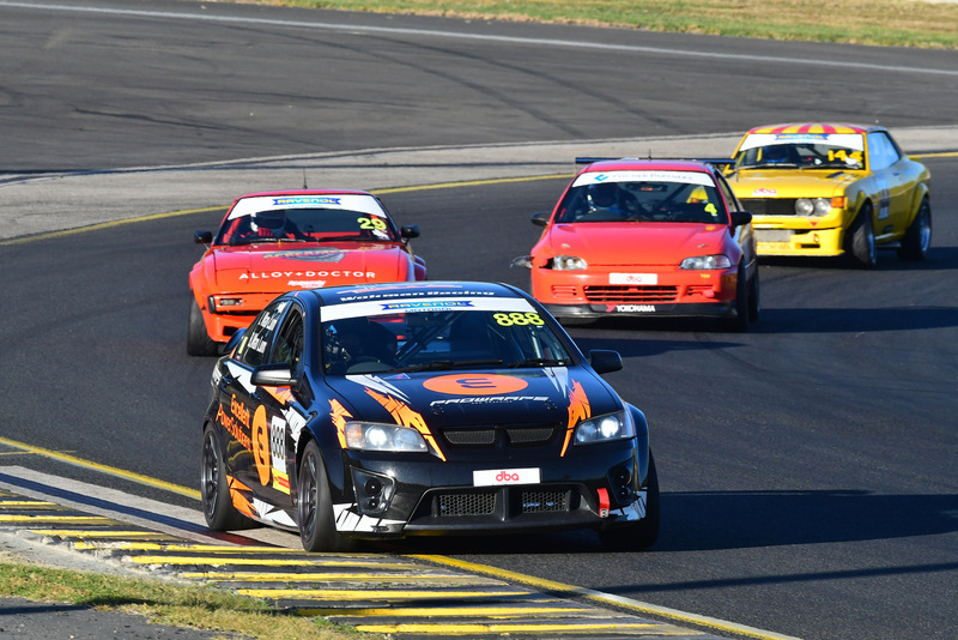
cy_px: 320
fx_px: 13975
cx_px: 479
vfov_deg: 2.6
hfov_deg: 3.9
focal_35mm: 525
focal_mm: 350
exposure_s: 1/640
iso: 800
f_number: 11
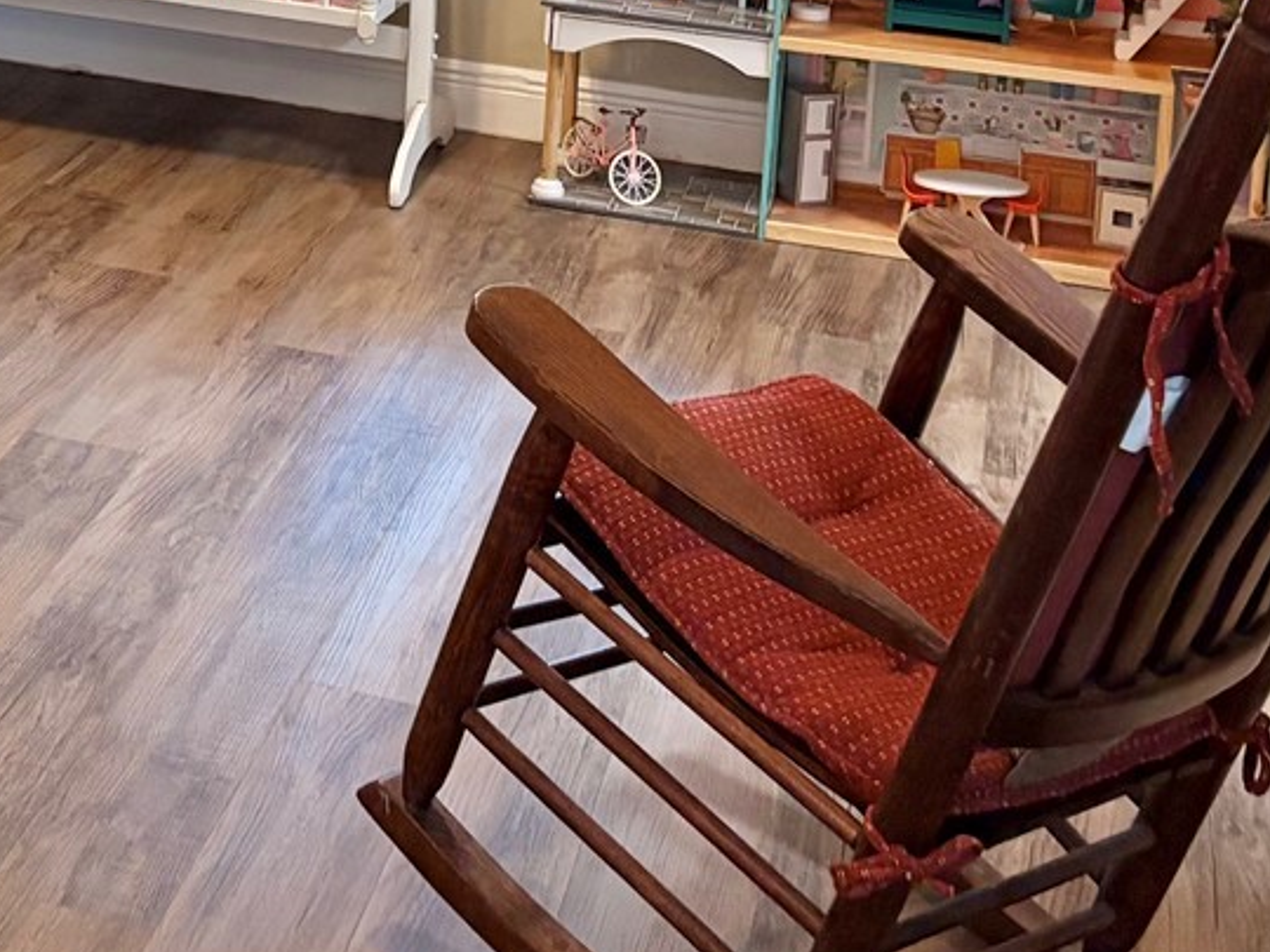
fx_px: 2825
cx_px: -146
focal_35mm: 77
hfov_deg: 23.7
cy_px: -350
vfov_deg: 17.7
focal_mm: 5.96
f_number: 1.6
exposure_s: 1/60
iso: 250
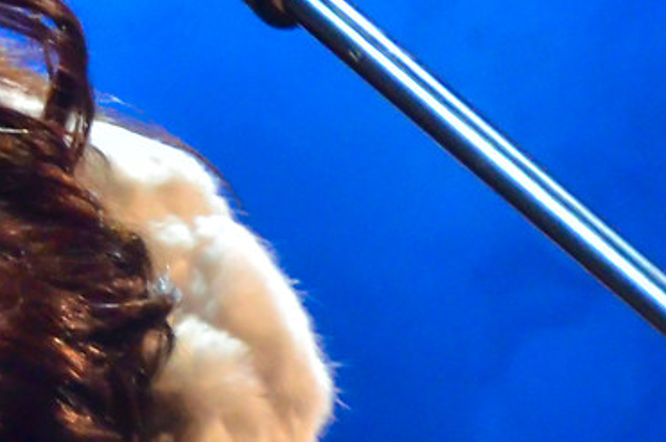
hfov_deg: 1.1
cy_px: 170
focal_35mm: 1940
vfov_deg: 0.7
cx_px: -413
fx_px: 35828
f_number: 5.6
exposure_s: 1/250
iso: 1600
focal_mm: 200
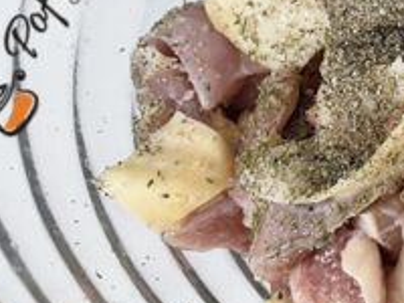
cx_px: 545
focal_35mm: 91
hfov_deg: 19.6
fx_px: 1062
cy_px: -11
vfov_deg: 15.9
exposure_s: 1/50
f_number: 1.6
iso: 64
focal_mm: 4.2
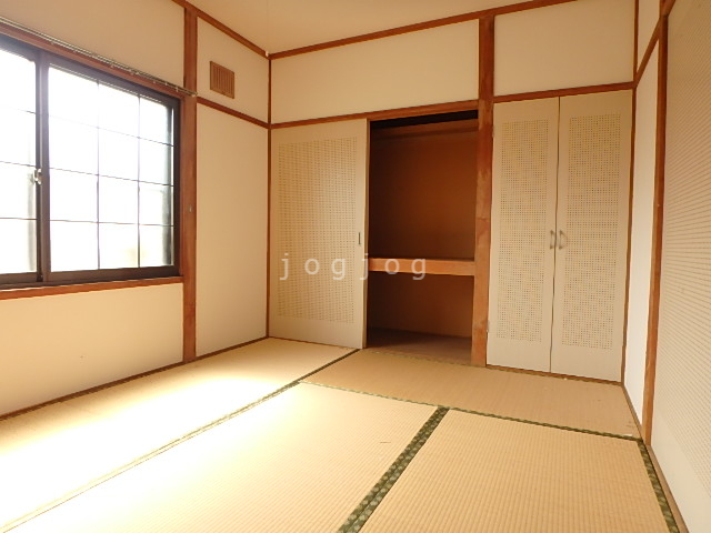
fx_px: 431
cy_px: 266
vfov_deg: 63.4
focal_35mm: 21
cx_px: 356
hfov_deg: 79.0
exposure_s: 1/60
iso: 160
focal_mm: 3.7
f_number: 3.5
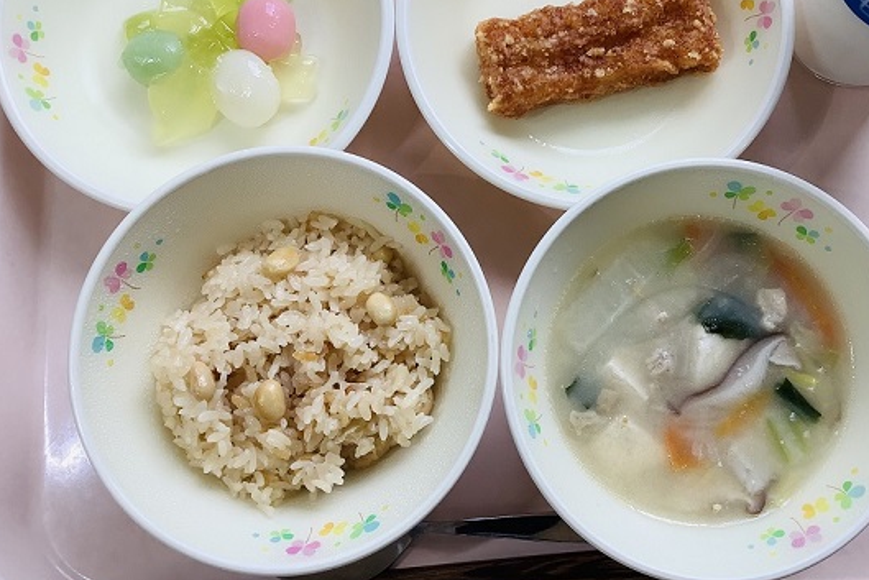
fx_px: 942
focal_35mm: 39
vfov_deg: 34.2
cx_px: 491
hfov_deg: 49.4
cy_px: 251
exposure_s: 1/100
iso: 32
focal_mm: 3.3
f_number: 2.4
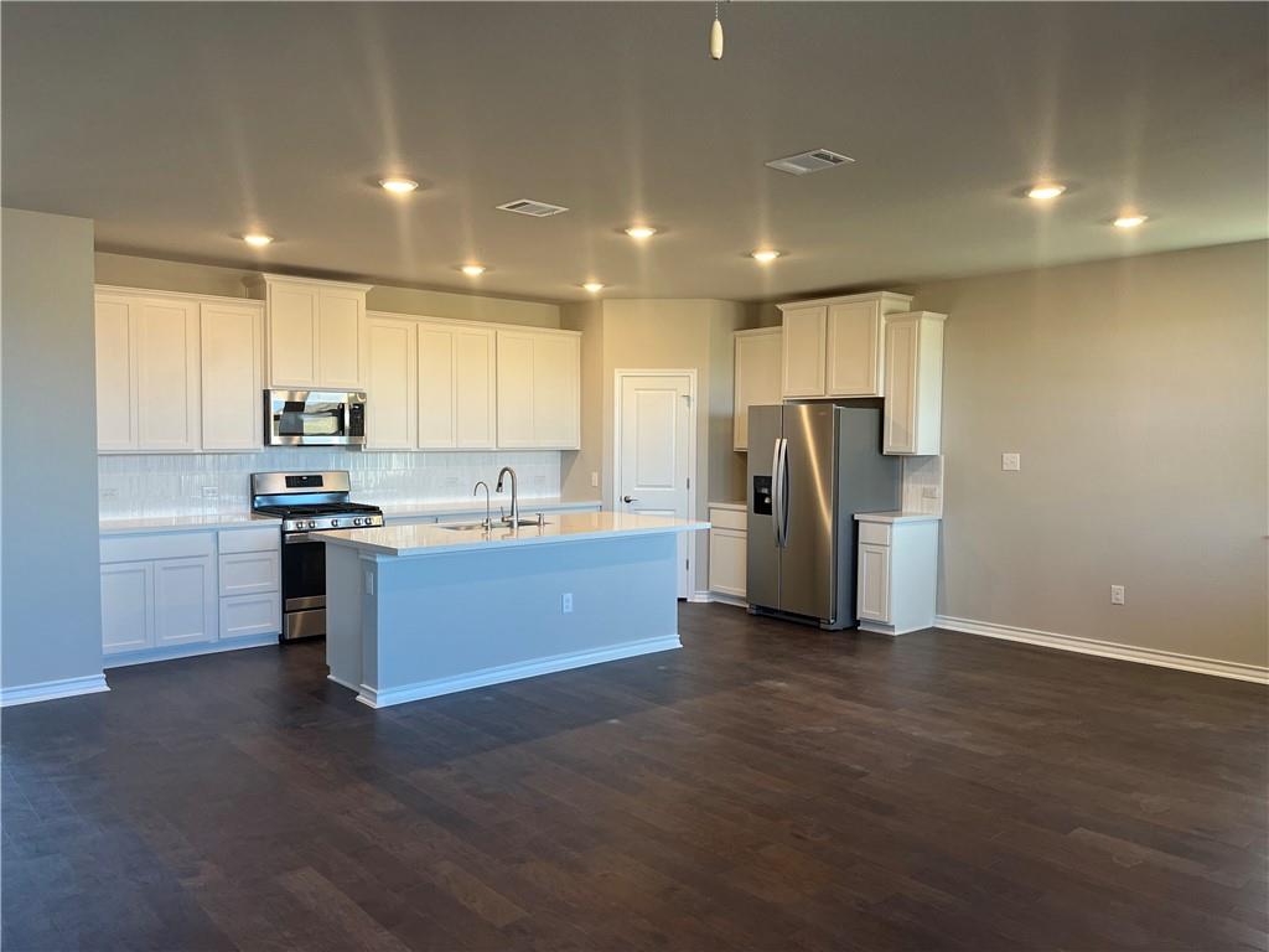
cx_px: 634
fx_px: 953
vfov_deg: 53.1
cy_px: 476
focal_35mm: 26
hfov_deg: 67.3
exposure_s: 1/120
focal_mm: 5.1
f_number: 1.6
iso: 100
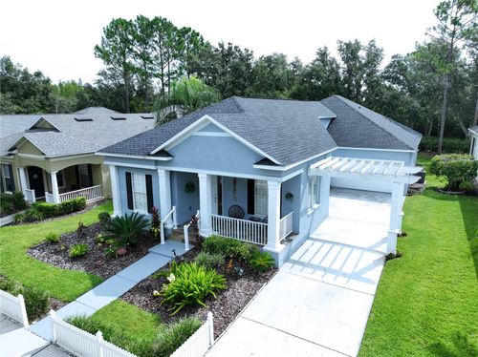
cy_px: 178
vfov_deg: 56.7
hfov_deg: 71.6
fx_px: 331
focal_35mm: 24
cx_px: 239
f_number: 3.5
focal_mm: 12.29
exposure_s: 1/200
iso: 100
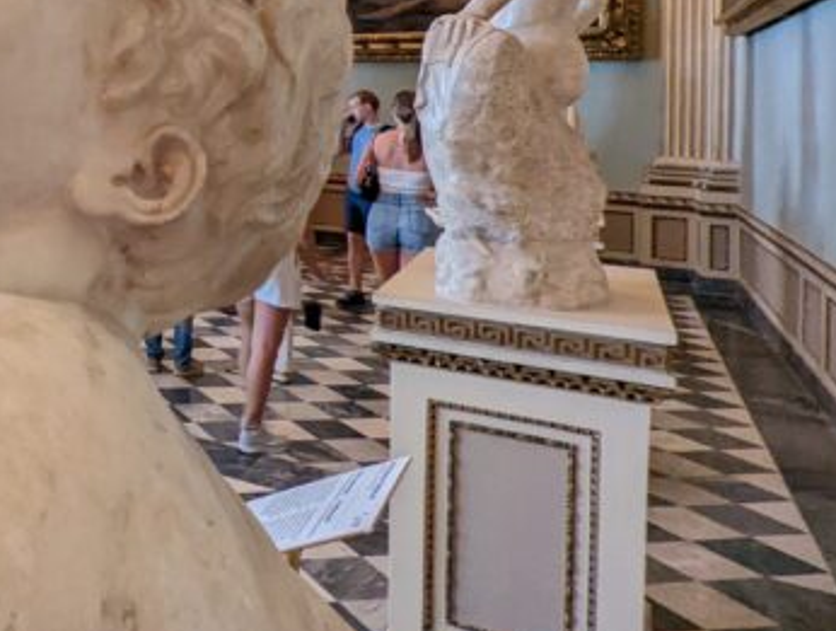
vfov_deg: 36.7
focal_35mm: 37
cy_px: 81
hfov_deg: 39.7
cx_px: -106
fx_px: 895
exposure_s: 1/25
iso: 254
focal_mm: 2.35
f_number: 2.2
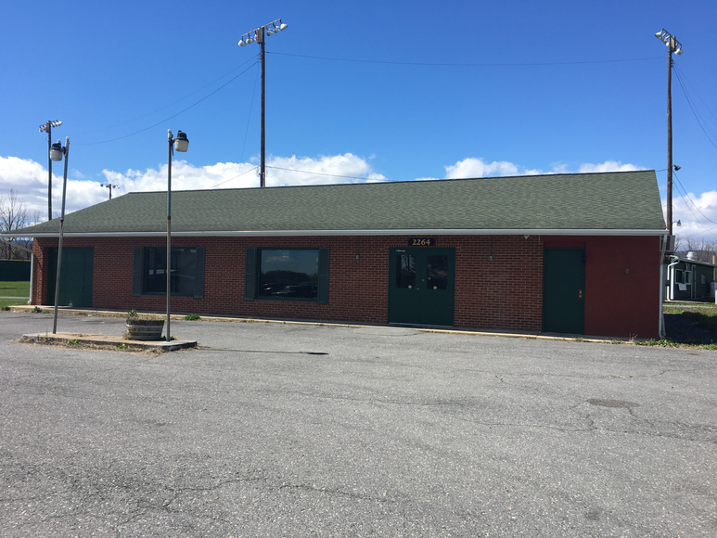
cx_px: 358
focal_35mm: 29
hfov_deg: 61.7
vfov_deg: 48.2
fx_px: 601
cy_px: 269
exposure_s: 1/1282
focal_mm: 4.15
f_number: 2.2
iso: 25
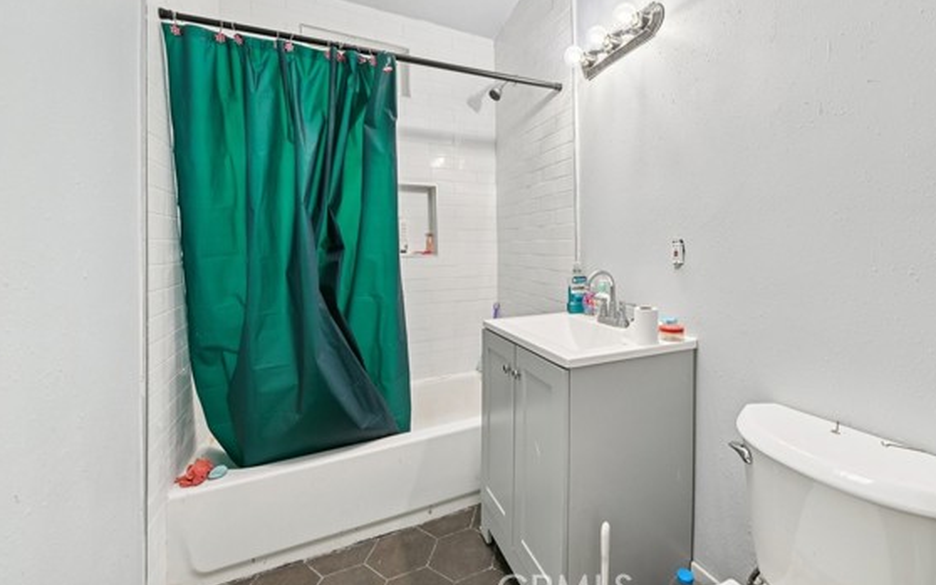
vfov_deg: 78.3
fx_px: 357
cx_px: 518
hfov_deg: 104.9
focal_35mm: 14
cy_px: 257
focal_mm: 12
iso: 250
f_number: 8
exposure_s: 1/6
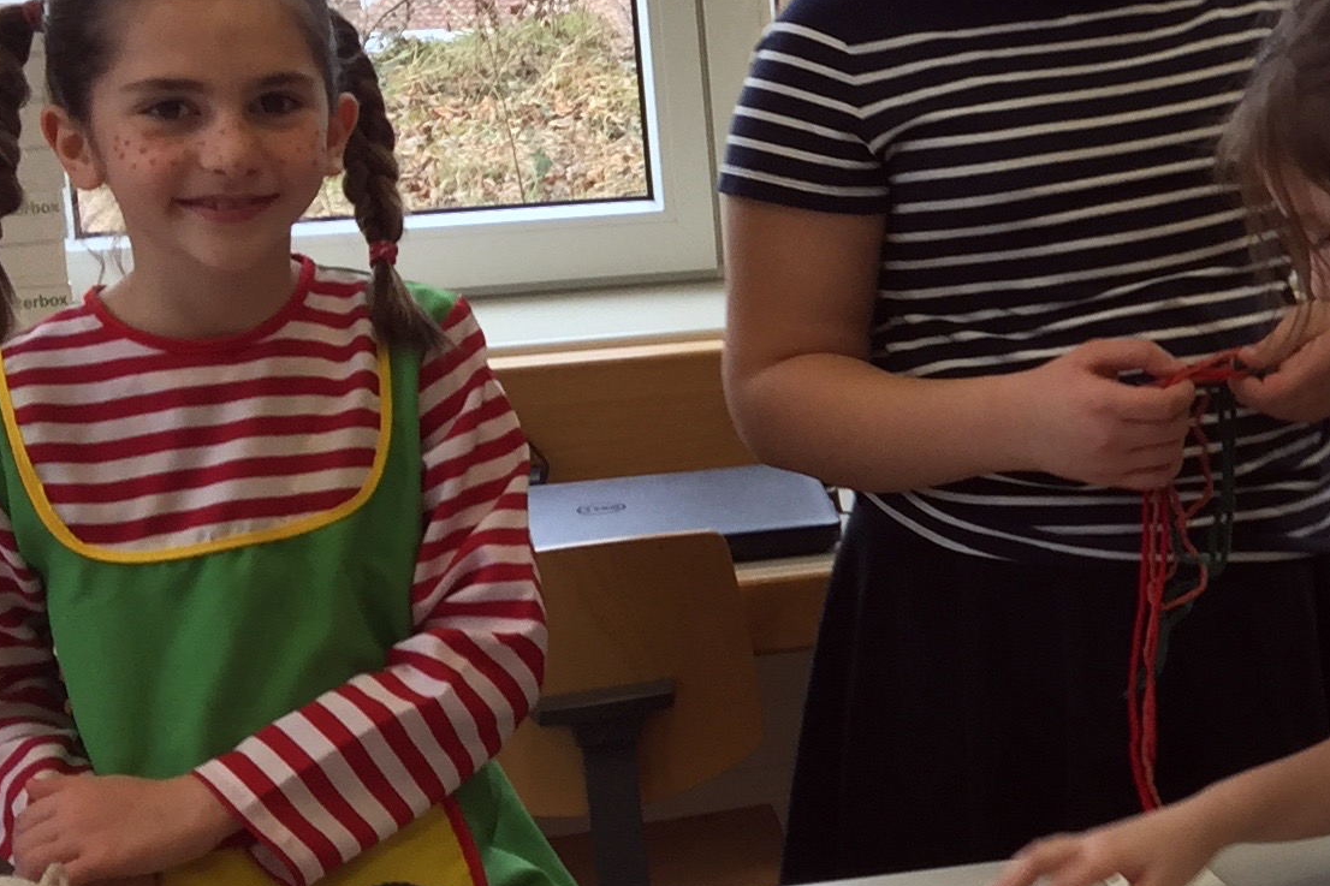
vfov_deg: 15.3
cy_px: 370
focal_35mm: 89
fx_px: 3287
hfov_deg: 20.6
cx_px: 1800
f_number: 2.2
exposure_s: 1/50
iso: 32
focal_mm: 4.15
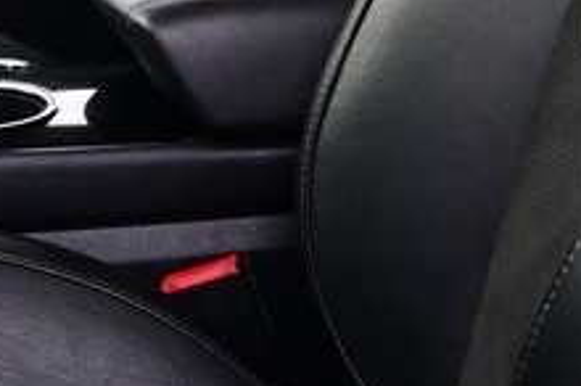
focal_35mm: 177
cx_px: -161
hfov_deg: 11.4
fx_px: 2852
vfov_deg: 7.7
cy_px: 29
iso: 1800
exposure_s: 1/25
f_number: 3.5
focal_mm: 16
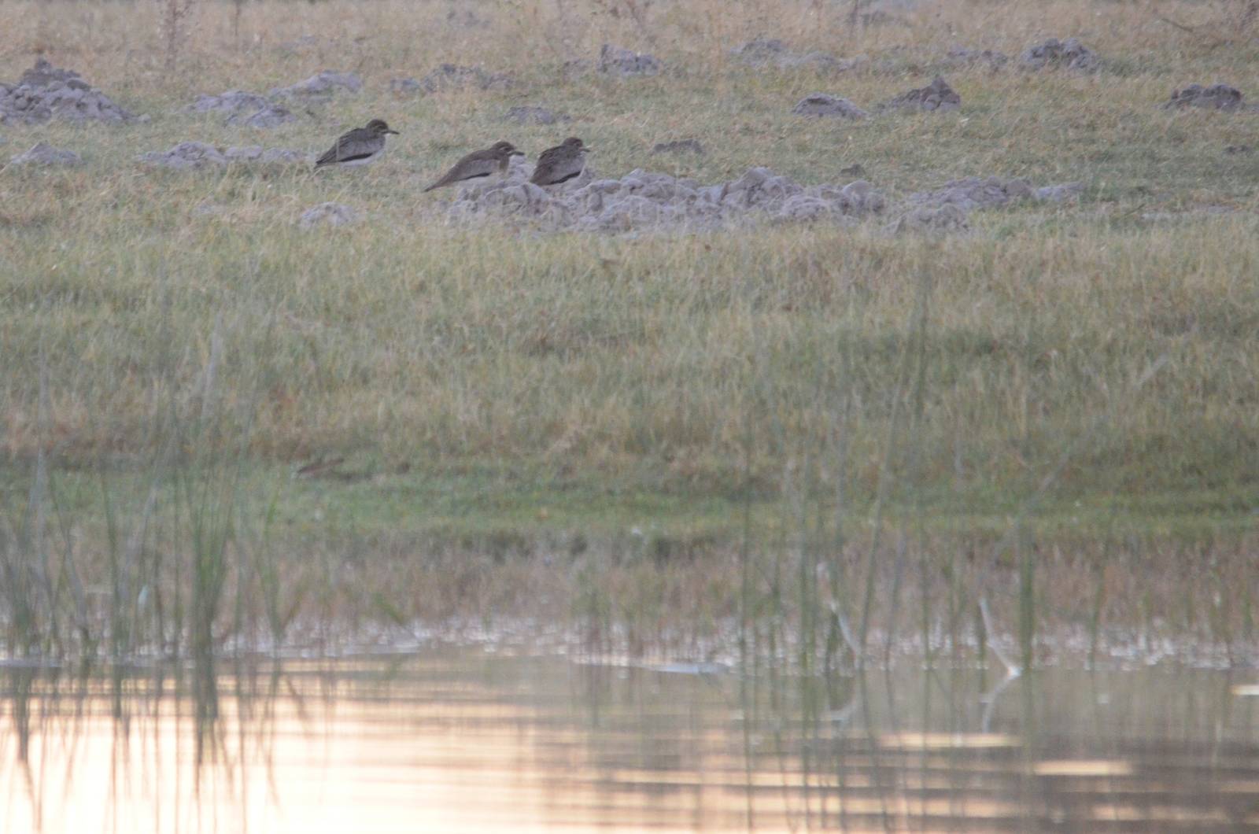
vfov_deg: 1.8
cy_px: 417
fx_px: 26177
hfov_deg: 2.8
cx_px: 630
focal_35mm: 750
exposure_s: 1/200
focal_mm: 500
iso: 2500
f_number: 6.3
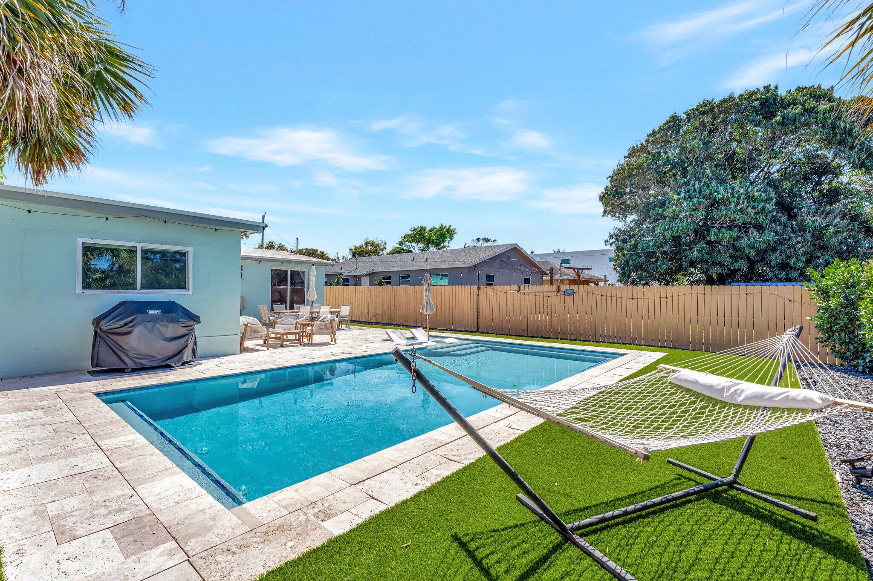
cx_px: 436
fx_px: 368
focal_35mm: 15
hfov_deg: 99.7
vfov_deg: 76.5
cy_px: 290
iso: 400
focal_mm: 15.2
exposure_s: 1/2000
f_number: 8
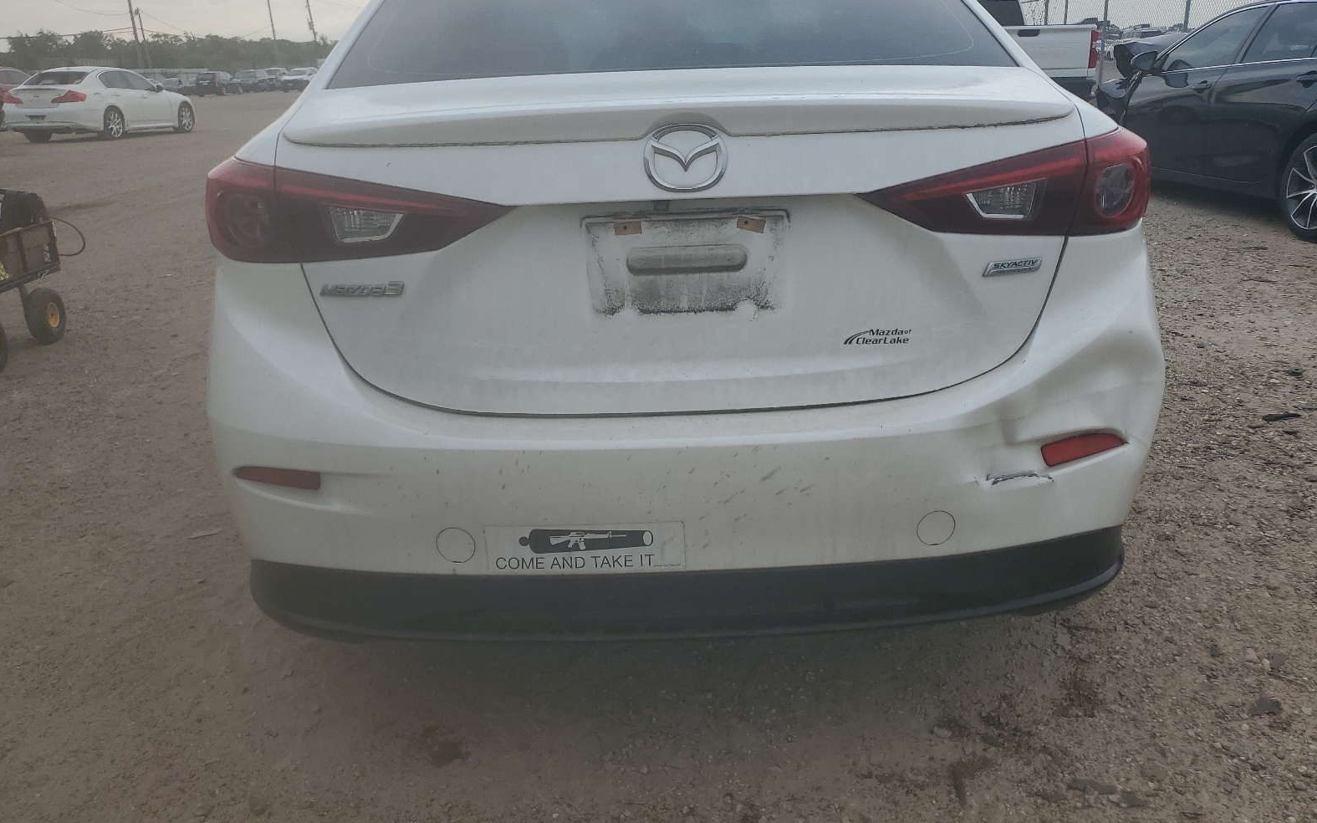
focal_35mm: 28
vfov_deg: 44.4
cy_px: 361
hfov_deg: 66.5
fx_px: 1005
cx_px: 652
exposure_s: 1/833
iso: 50
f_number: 1.5
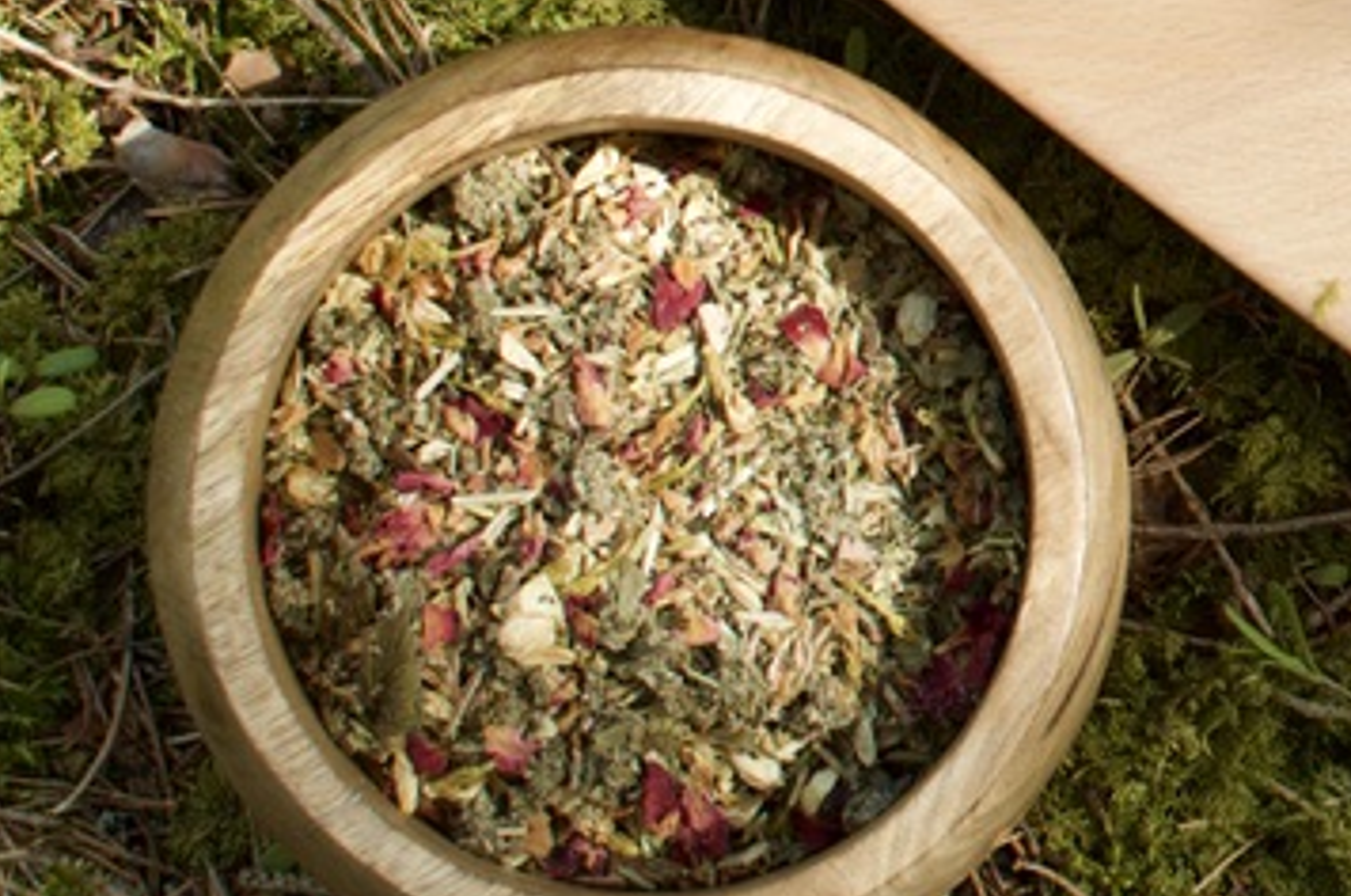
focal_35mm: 161
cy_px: -123
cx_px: 1880
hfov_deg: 12.3
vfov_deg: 8.4
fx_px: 6013
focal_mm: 35
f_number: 6.7
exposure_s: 1/45
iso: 100
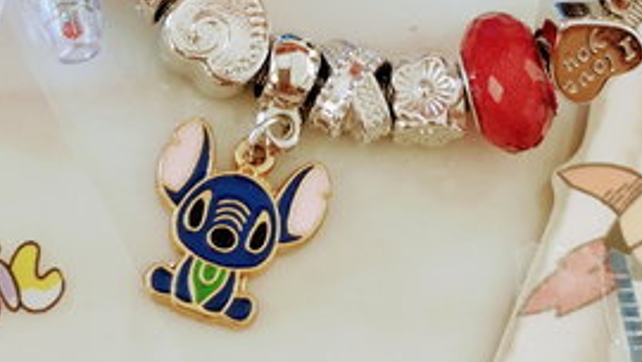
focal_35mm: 60
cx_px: 402
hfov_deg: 34.7
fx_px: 1022
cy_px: -44
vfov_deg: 19.2
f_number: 1.8
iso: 691
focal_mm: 4.27
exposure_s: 1/33
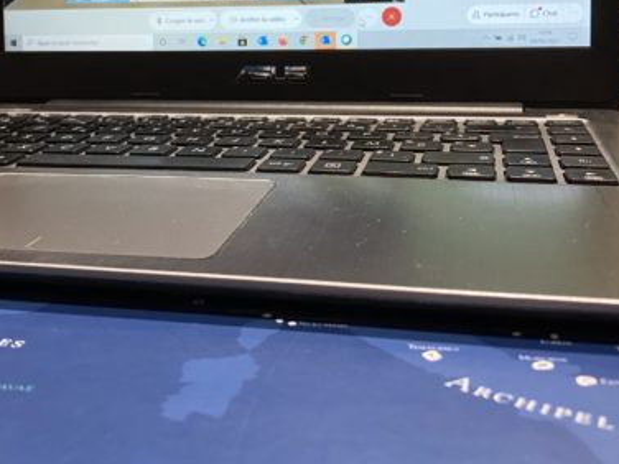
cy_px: 105
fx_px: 805
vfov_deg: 31.5
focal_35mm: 45
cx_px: 270
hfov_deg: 42.0
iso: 250
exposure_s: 1/50
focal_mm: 4.25
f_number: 1.8
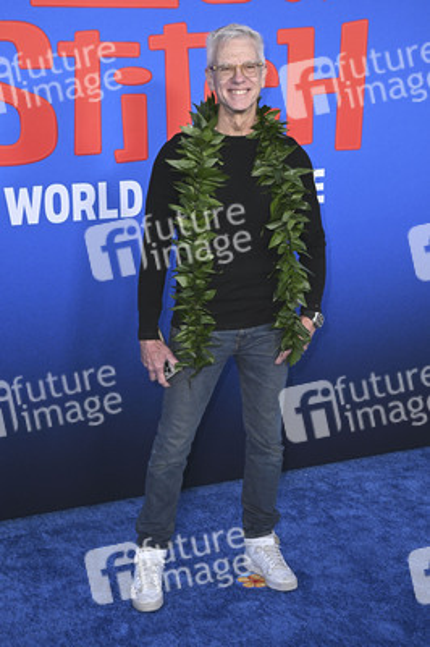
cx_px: 215
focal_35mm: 53
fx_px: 951
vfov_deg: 37.5
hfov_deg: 25.5
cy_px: 324
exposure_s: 1/200
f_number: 6.3
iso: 1600
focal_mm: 53
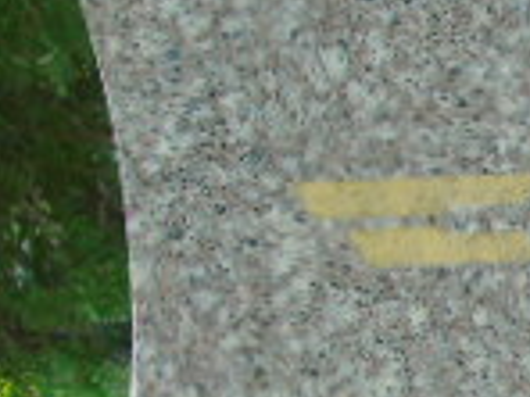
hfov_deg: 5.5
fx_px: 5420
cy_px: 526
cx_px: 1142
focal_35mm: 354
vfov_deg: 4.2
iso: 80
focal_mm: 15
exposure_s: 1/100
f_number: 4.1
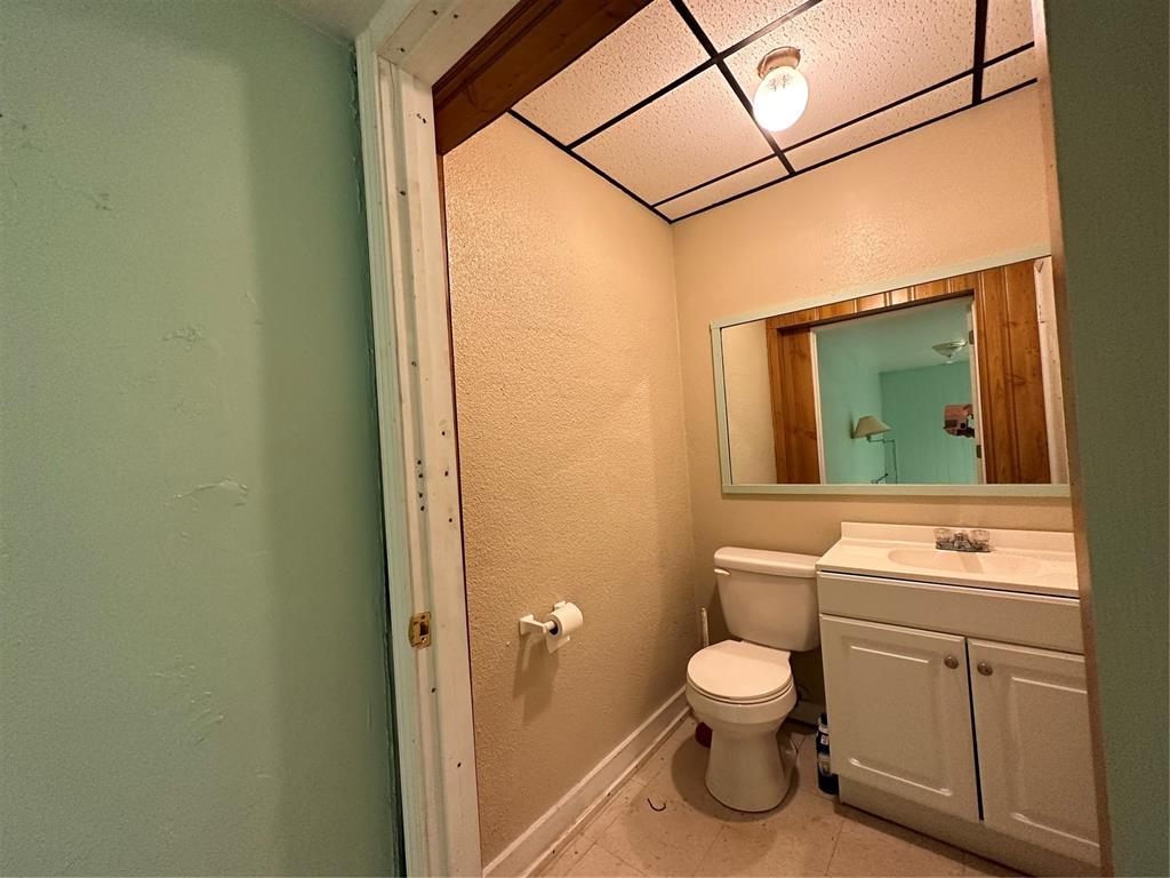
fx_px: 473
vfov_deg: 85.7
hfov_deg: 102.1
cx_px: 585
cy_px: 439
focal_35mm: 14
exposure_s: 1/120
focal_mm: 2.22
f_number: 2.2
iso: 250
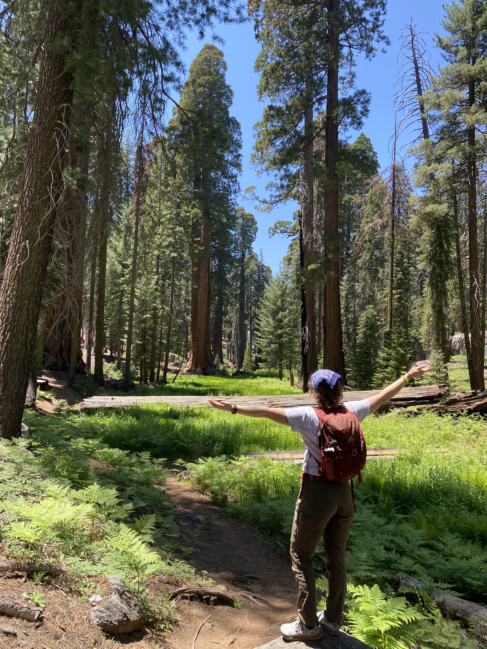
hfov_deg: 53.1
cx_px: 244
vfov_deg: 67.3
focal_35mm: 26
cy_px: 324
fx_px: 488
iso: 32
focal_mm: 4.25
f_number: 1.8
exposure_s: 1/762
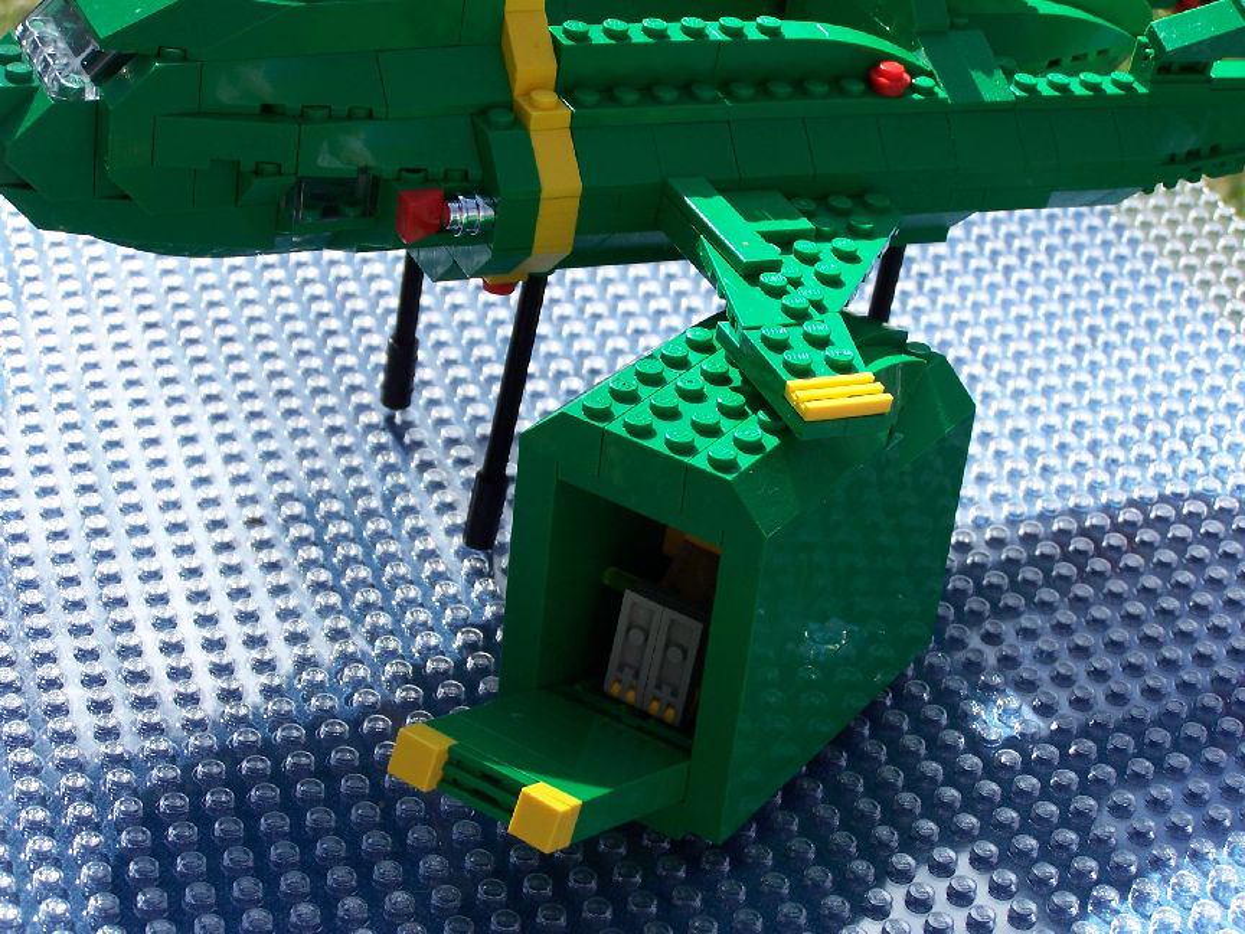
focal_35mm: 75
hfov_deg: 26.0
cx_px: 622
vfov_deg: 19.6
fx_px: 2697
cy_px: 467
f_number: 3.2
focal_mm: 12.4
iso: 80
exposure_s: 1/500
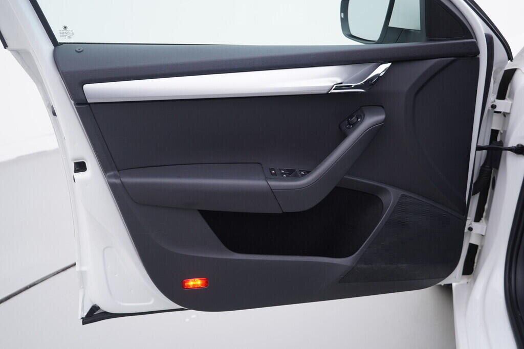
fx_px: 524
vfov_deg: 36.9
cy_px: 174
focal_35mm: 36
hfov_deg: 53.1
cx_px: 262
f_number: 3.2
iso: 125
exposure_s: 1/50
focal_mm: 24
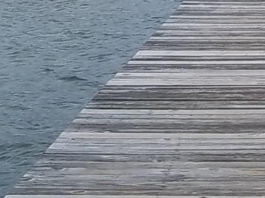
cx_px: 276
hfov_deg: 11.6
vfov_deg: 8.6
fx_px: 1286
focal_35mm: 168
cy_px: -90
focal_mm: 6.5
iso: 80
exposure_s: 1/160
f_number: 8
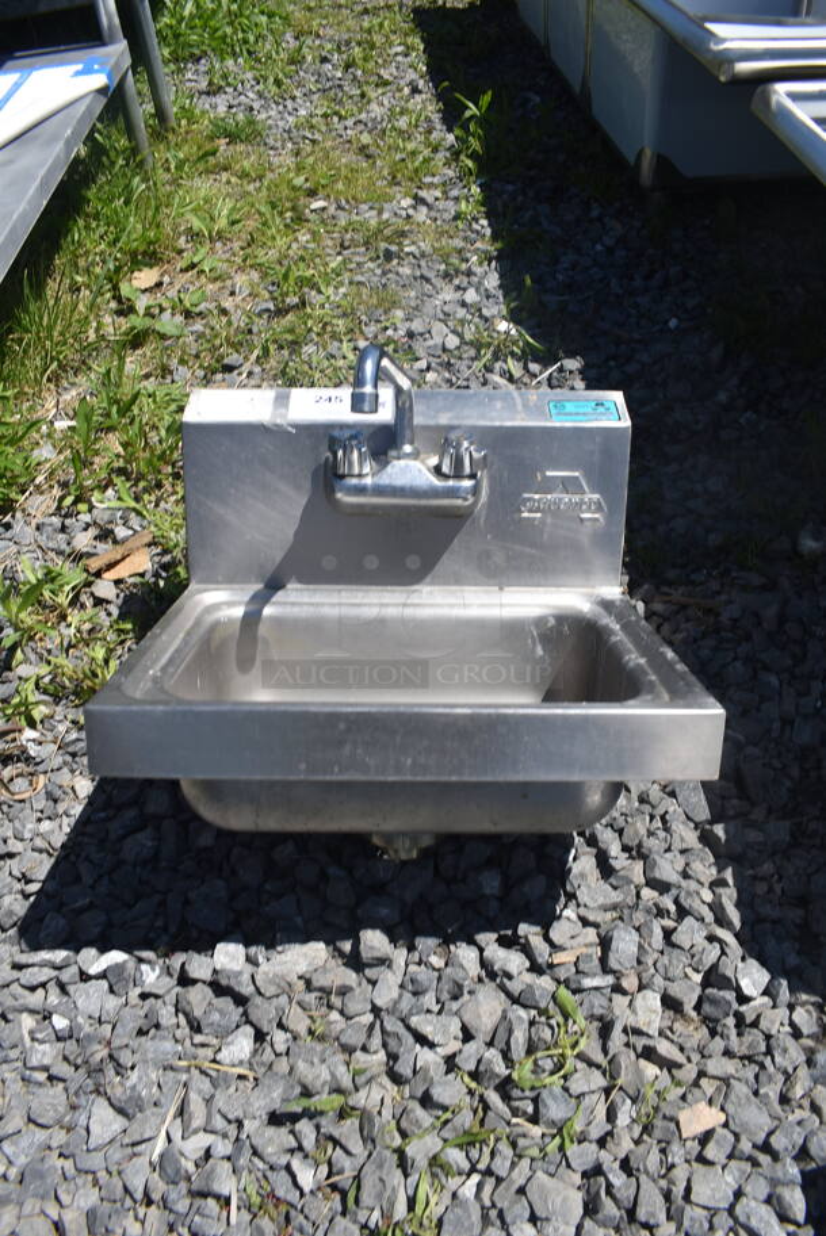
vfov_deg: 67.3
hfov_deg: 48.0
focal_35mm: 27
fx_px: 928
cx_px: 413
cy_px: 618
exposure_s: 1/320
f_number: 7.1
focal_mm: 18
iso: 100
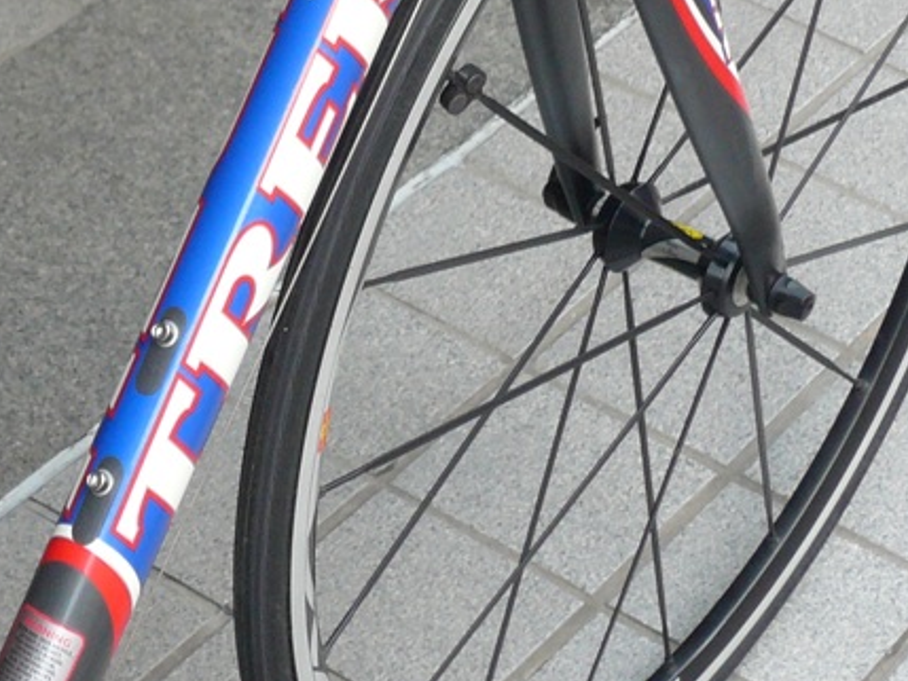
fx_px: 3595
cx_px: 119
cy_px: -36
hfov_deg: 14.3
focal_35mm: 137
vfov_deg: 10.7
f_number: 3.6
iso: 100
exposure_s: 1/20
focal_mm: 8.1
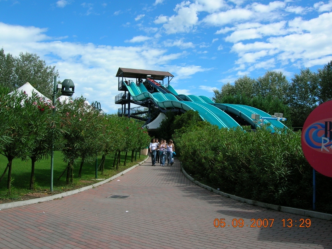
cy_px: 124
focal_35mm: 34
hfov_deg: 54.0
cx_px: 166
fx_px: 326
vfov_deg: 41.8
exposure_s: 1/416
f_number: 4.9
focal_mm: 5.7
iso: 50
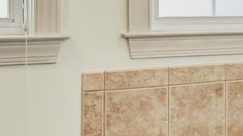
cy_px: 0
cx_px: 433
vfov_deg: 12.8
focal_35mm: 93
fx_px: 599
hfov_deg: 18.3
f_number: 8
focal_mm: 17
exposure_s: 1/80
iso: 400
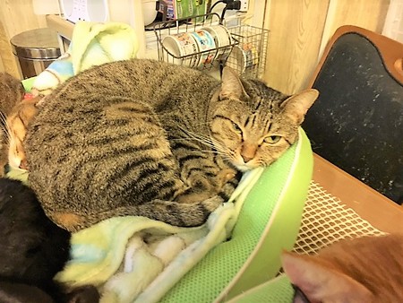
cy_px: 152
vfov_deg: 48.3
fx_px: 338
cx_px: 202
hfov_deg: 61.6
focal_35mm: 29
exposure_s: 1/15
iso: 200
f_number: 2.2
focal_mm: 4.15
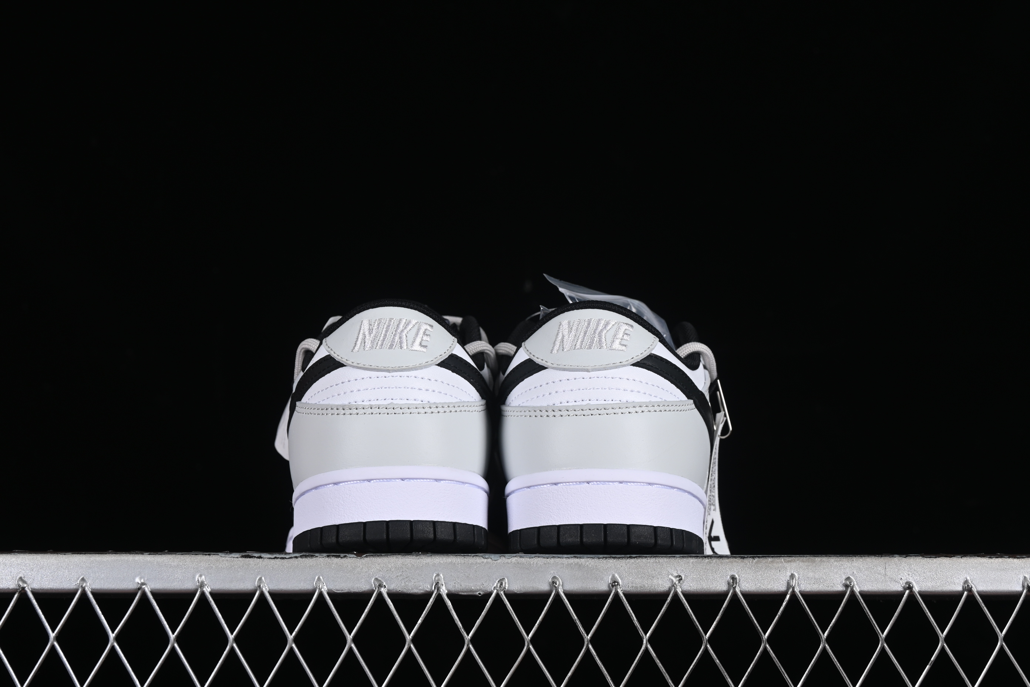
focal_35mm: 75
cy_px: 344
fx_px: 2146
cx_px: 515
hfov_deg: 27.0
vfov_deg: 18.2
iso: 160
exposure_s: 1/80
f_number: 8
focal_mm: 50
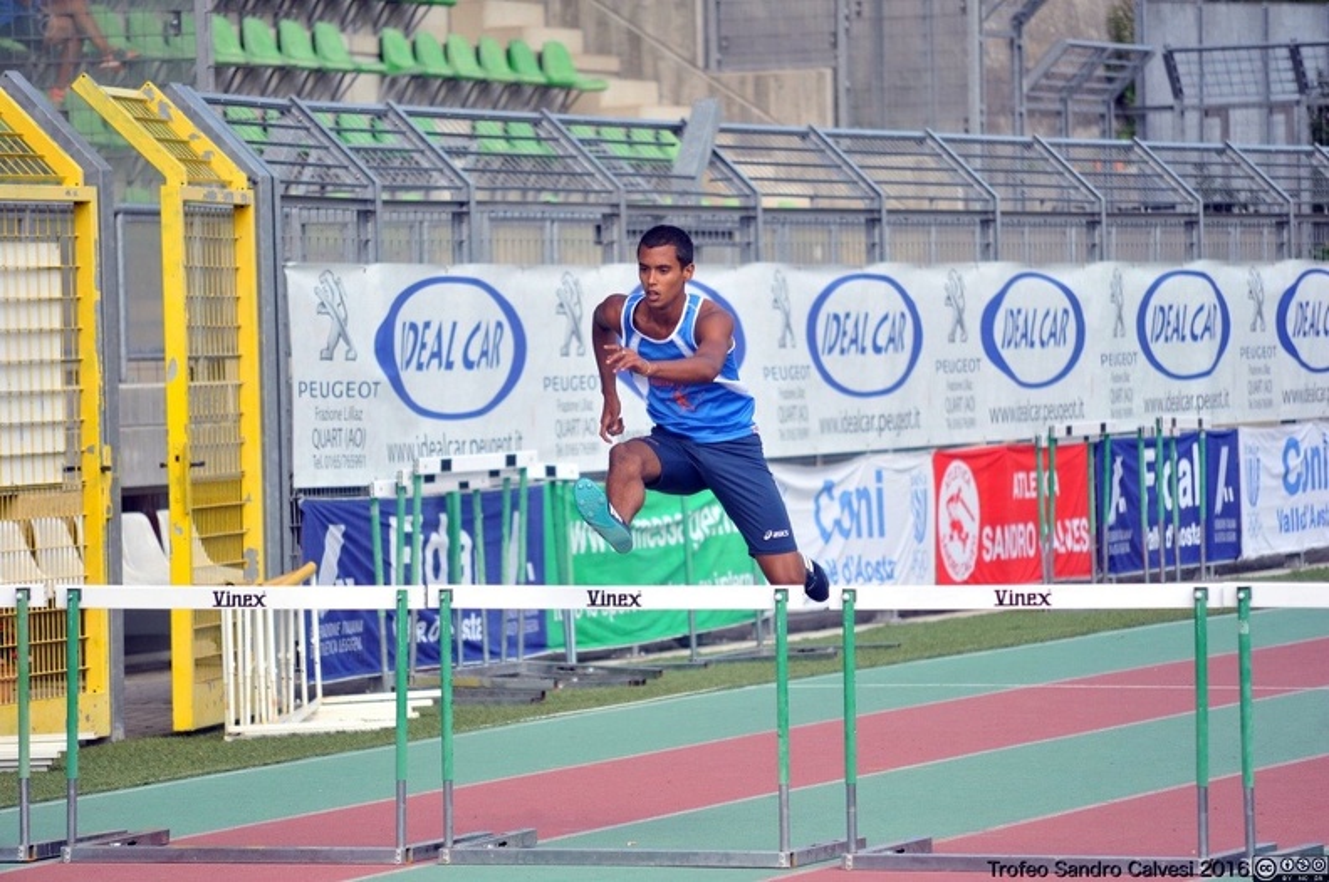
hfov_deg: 9.8
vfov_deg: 6.5
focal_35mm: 210
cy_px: 441
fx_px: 7743
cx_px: 664
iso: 800
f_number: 5.6
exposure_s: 1/1000
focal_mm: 210
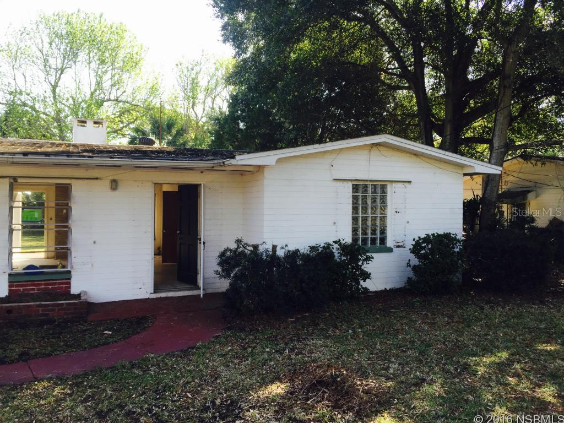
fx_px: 472
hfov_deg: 61.7
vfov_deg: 48.2
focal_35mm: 29
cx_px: 282
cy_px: 212
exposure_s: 1/309
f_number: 2.2
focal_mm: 4.15
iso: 32
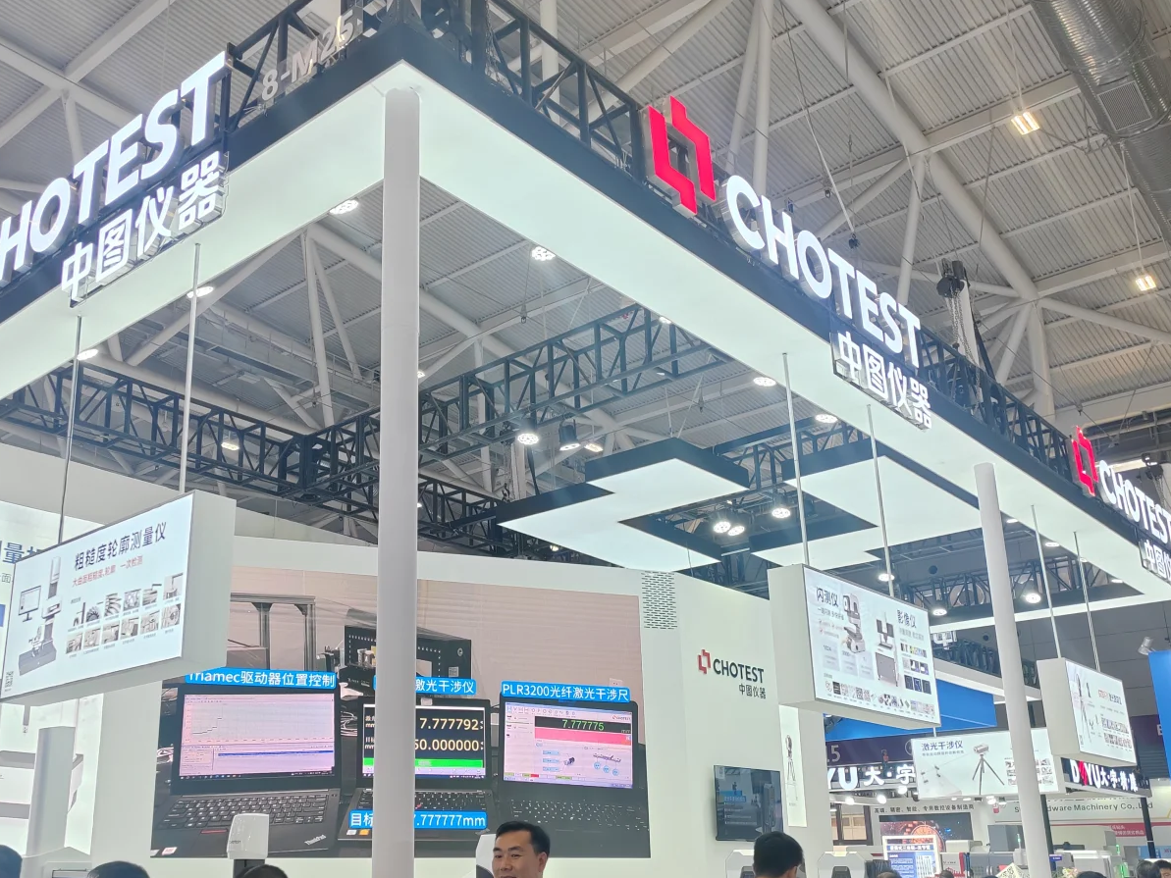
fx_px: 1184
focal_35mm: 35
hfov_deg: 52.3
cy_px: 526
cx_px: 472
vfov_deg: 40.5
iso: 125
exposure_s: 1/100
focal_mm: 5.52
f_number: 1.9
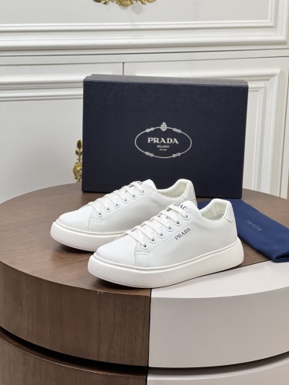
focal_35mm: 77
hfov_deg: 19.1
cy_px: 192
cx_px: 144
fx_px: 857
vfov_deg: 25.3
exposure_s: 1/100
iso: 200
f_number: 2.8
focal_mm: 9
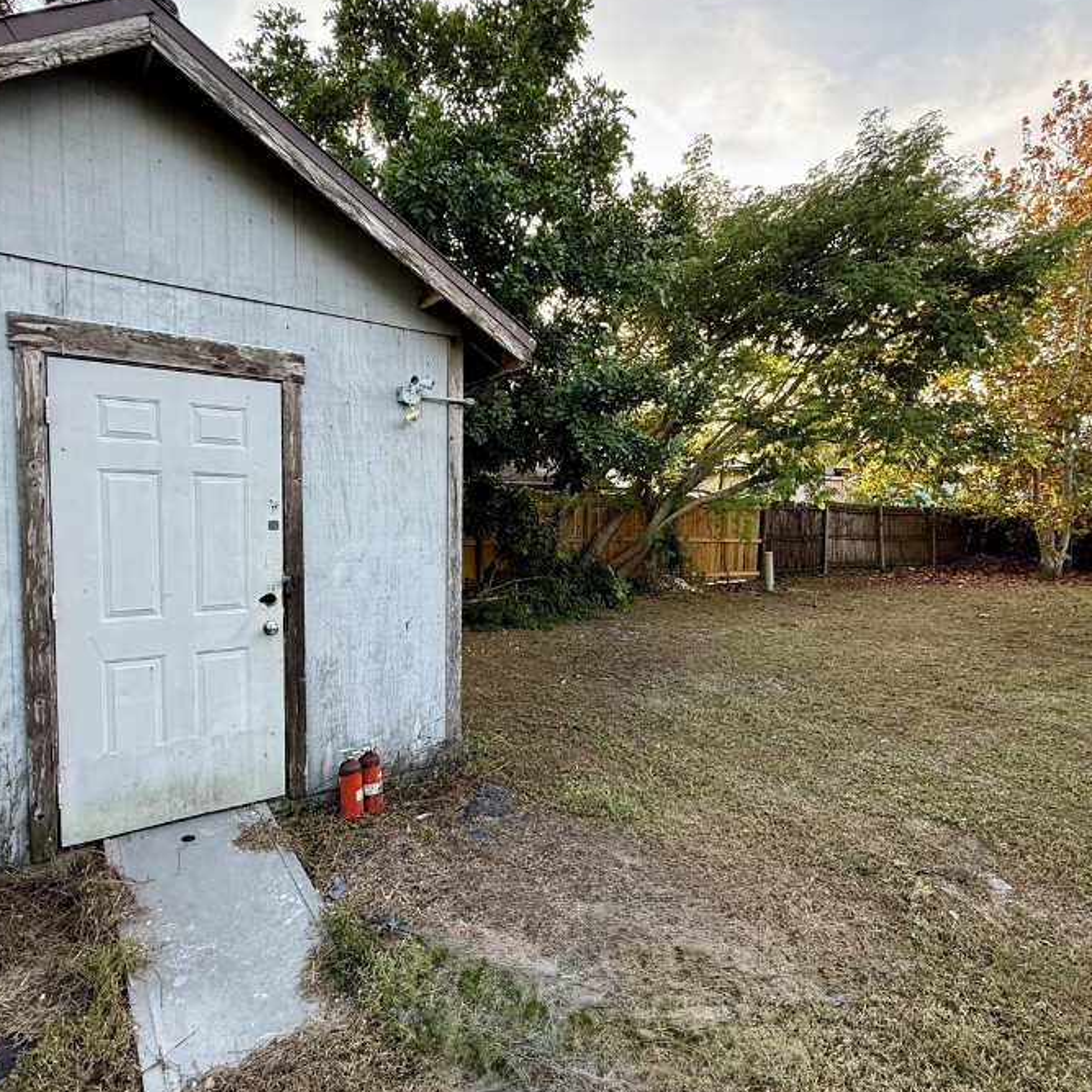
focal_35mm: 19
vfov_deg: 77.7
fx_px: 678
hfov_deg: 77.7
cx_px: 529
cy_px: 552
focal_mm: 2.22
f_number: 2.2
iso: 64
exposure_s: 1/99
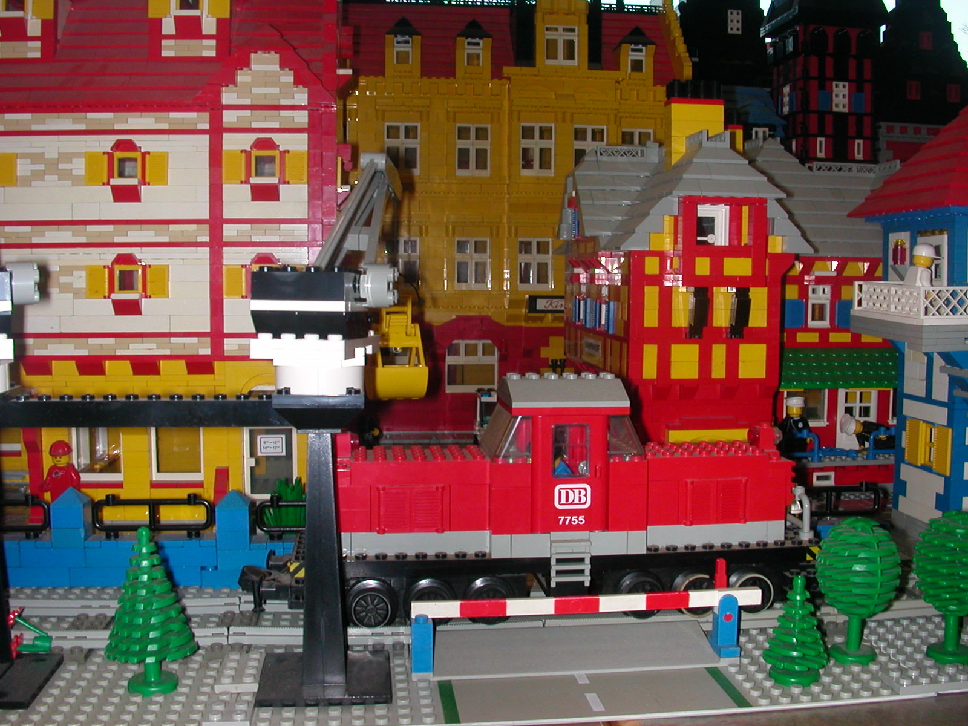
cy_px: 363
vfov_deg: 38.7
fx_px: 1035
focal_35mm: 37
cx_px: 484
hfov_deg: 50.1
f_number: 4.5
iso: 100
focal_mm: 5.6
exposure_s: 1/59.9
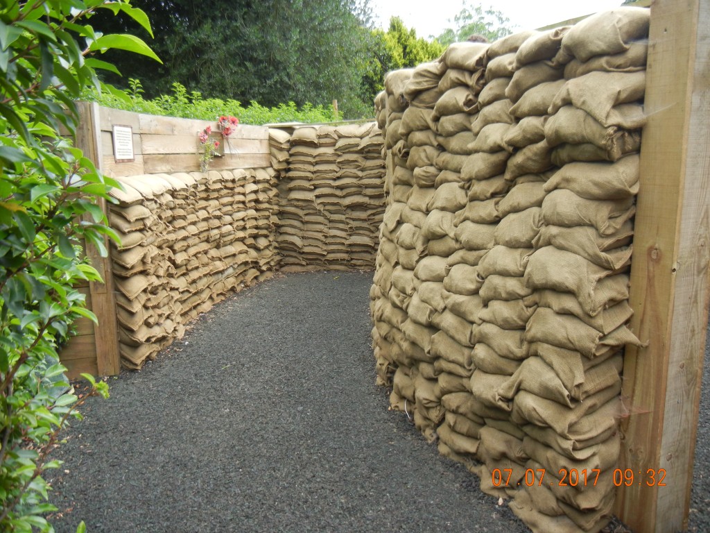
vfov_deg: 46.8
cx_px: 355
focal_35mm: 30
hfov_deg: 60.0
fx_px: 615
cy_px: 266
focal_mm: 5.4
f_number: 3.5
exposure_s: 1/250
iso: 177
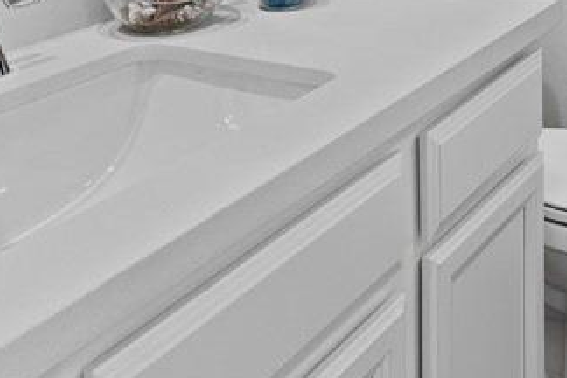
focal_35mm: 57
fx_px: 898
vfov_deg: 19.5
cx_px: 536
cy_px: -243
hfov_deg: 32.8
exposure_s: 1.3
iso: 320
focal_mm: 17
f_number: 8
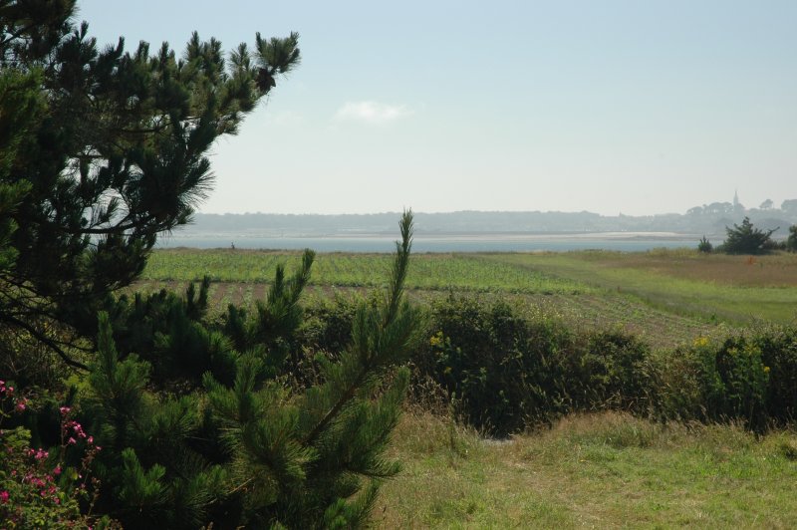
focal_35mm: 90
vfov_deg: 15.2
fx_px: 1991
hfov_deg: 22.6
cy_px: 265
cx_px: 398
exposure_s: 1/80
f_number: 10
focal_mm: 60
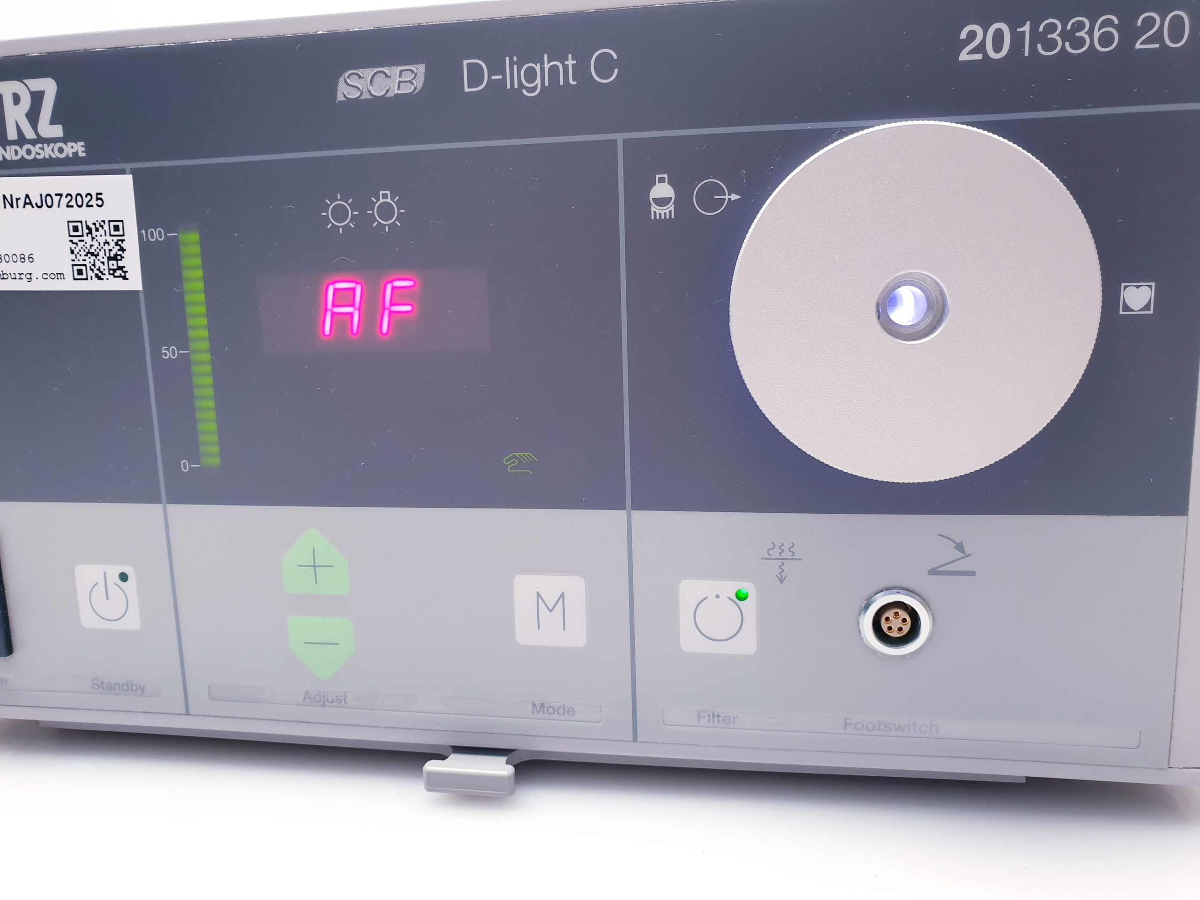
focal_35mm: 26
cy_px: 450
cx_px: 600
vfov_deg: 53.1
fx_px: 901
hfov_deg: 67.3
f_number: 2.4
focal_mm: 4.3
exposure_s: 1/50
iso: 80
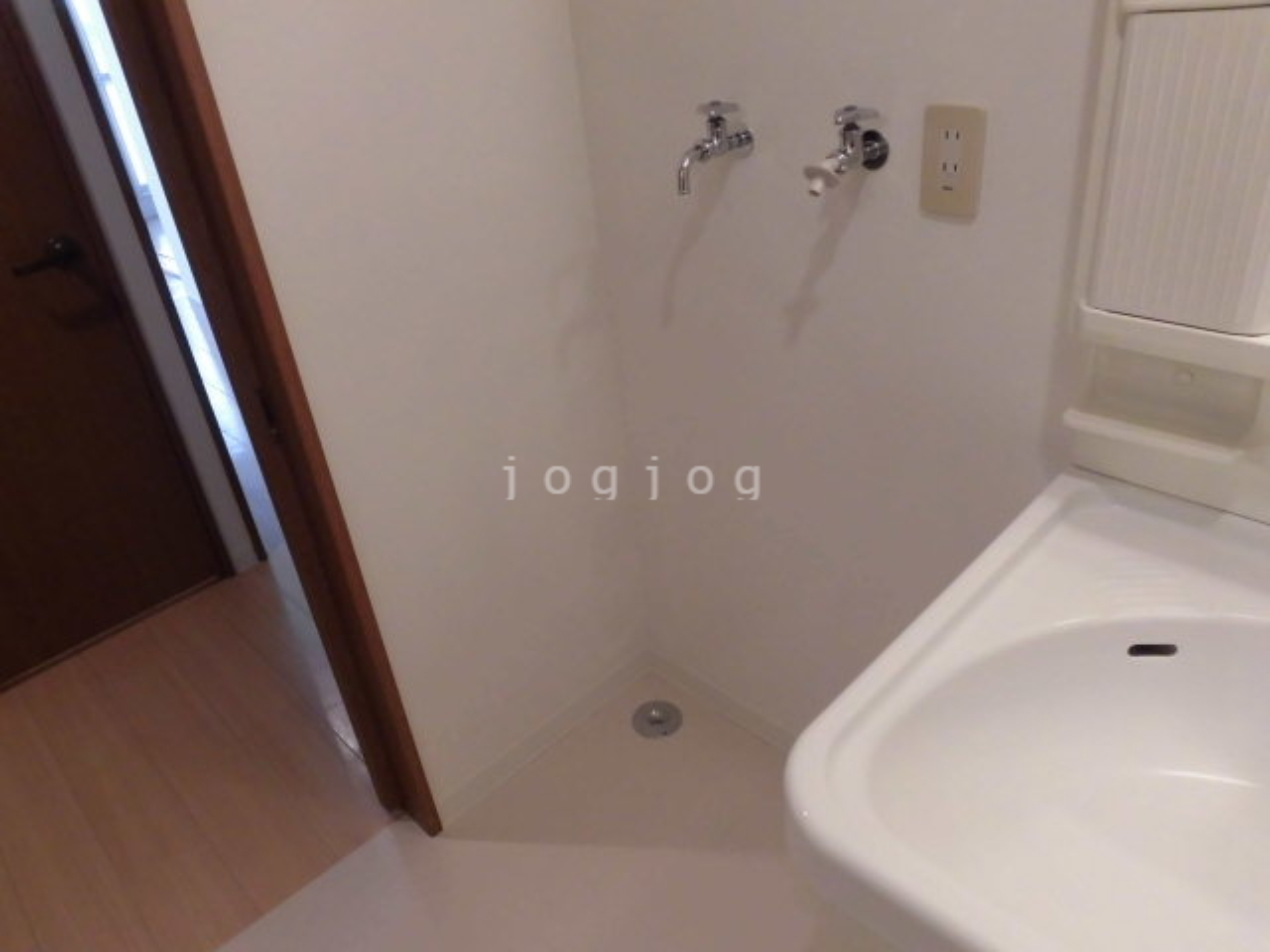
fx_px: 881
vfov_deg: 56.8
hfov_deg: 71.6
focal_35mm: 24
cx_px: 635
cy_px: 476
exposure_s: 1/40
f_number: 3.1
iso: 320
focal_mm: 4.3
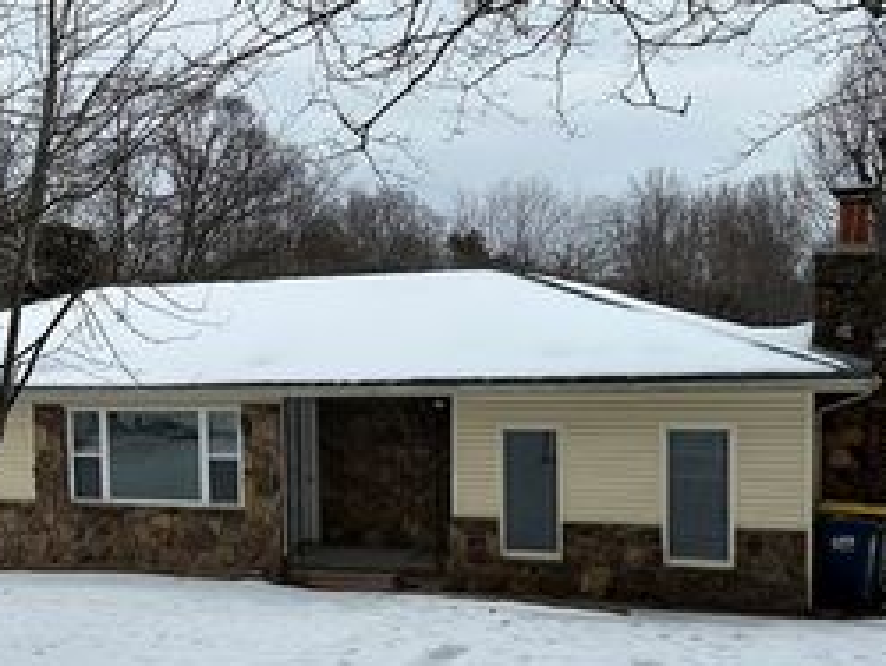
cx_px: 266
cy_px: 434
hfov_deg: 39.0
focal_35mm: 48
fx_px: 1230
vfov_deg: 30.1
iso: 80
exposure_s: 1/4762
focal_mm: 6.86
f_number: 1.78
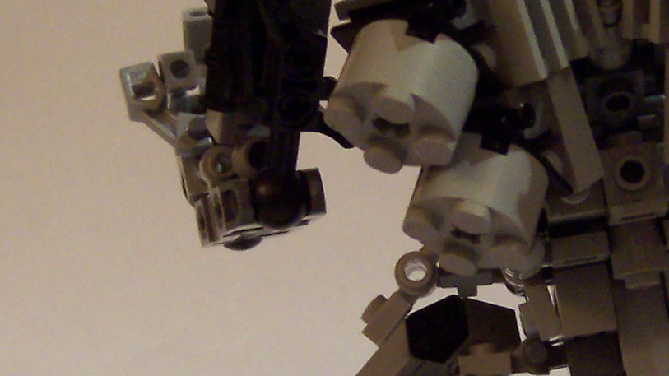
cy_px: 264
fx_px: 1738
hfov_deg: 21.5
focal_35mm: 98
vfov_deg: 12.3
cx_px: 536
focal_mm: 5.6
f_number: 2.8
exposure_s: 1/15
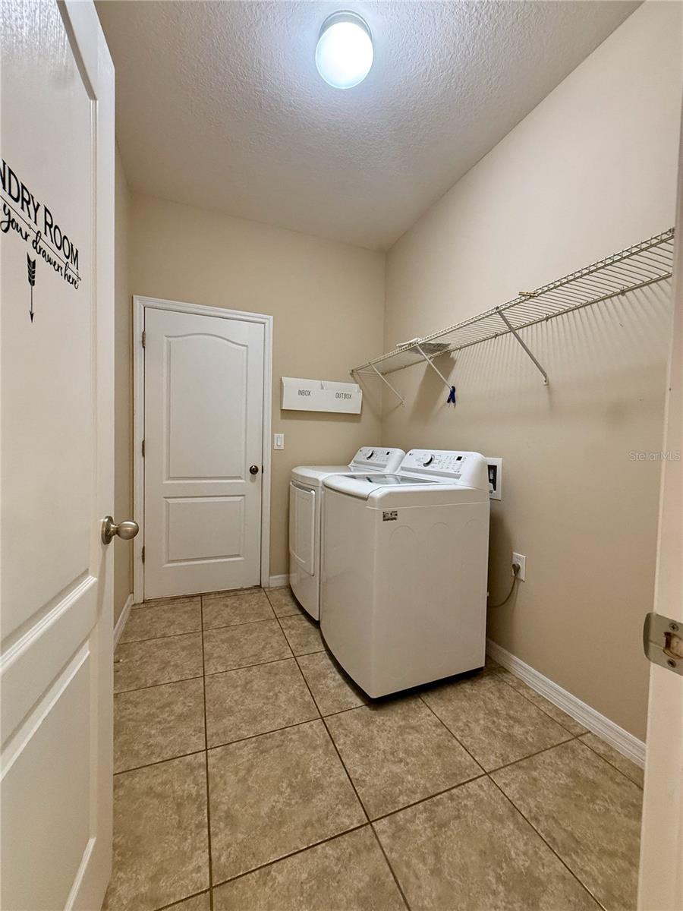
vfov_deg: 102.1
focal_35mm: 14
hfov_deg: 85.7
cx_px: 342
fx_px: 368
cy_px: 456
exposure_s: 1/60
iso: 500
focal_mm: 2.22
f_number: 2.2
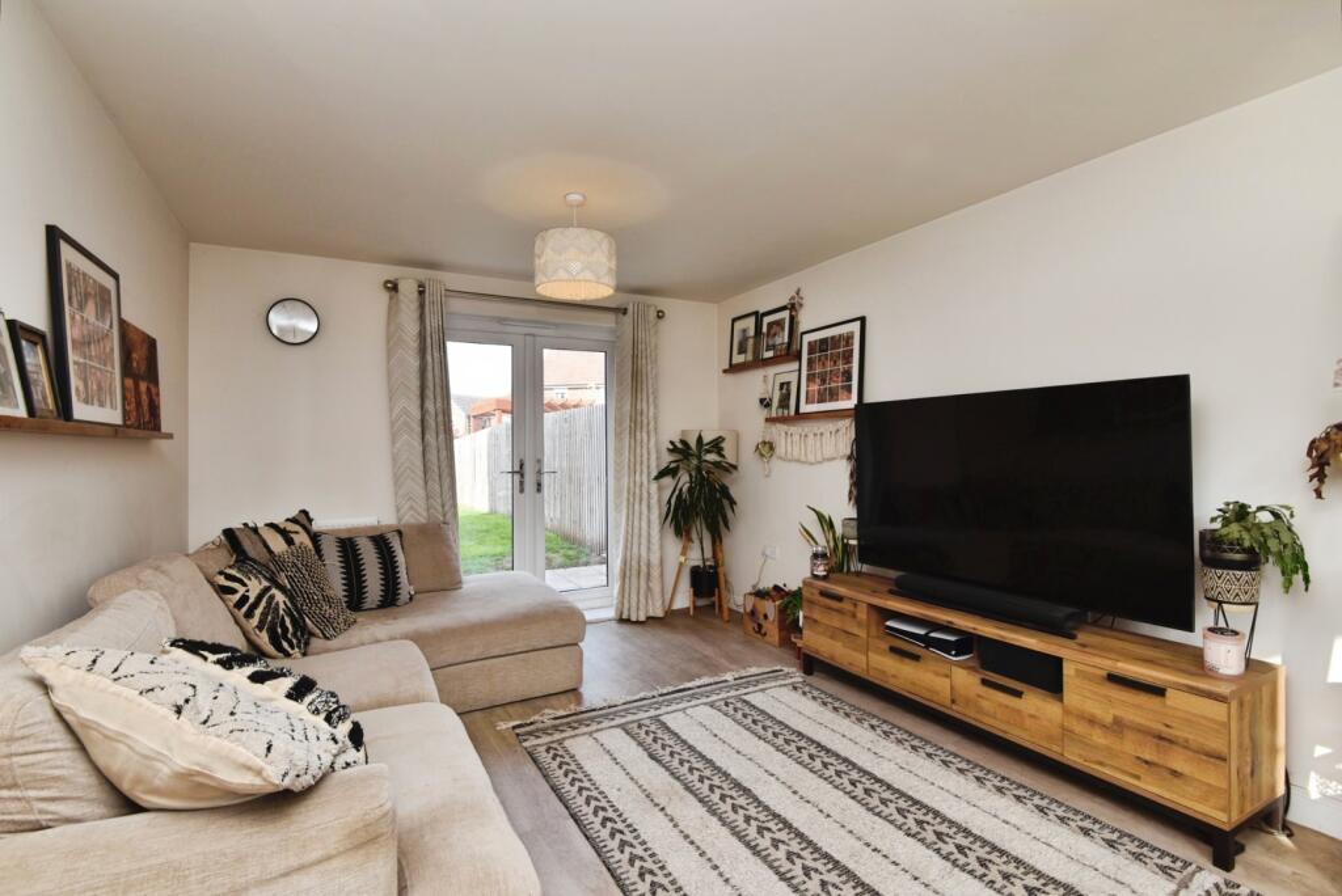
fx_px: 597
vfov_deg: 73.8
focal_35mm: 16
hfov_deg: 96.7
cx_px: 671
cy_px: 448
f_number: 7.1
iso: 400
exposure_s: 1/125
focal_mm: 16
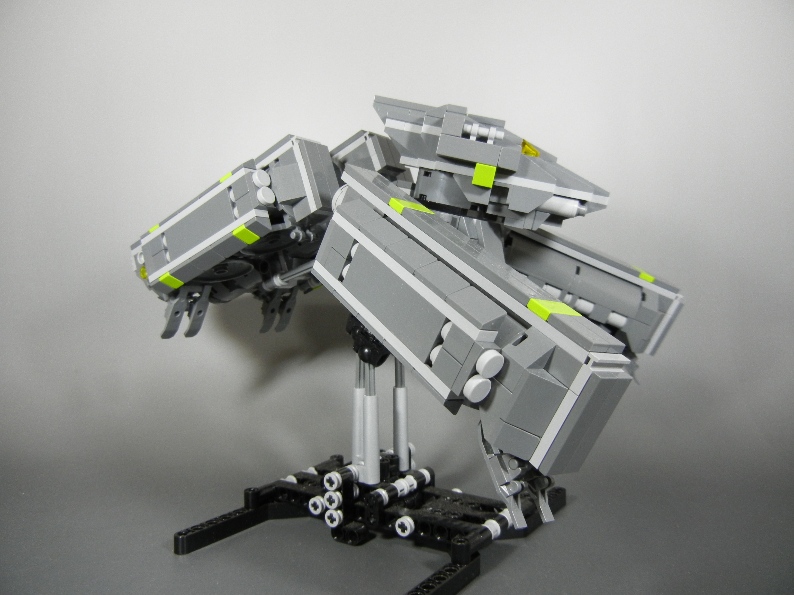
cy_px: 298
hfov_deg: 60.0
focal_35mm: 30
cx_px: 397
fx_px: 688
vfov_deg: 46.8
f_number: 3.5
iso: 400
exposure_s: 1/42
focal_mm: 5.4
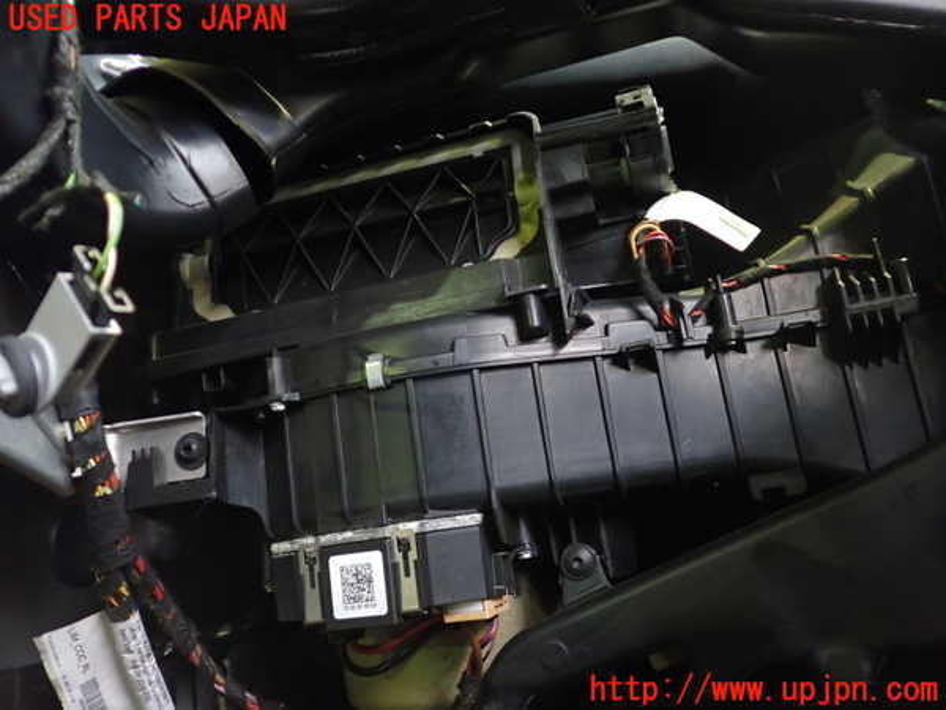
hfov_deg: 60.0
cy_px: 355
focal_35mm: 30
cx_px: 473
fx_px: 820
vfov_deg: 46.8
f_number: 2.3
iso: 800
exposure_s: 1/20
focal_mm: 5.4
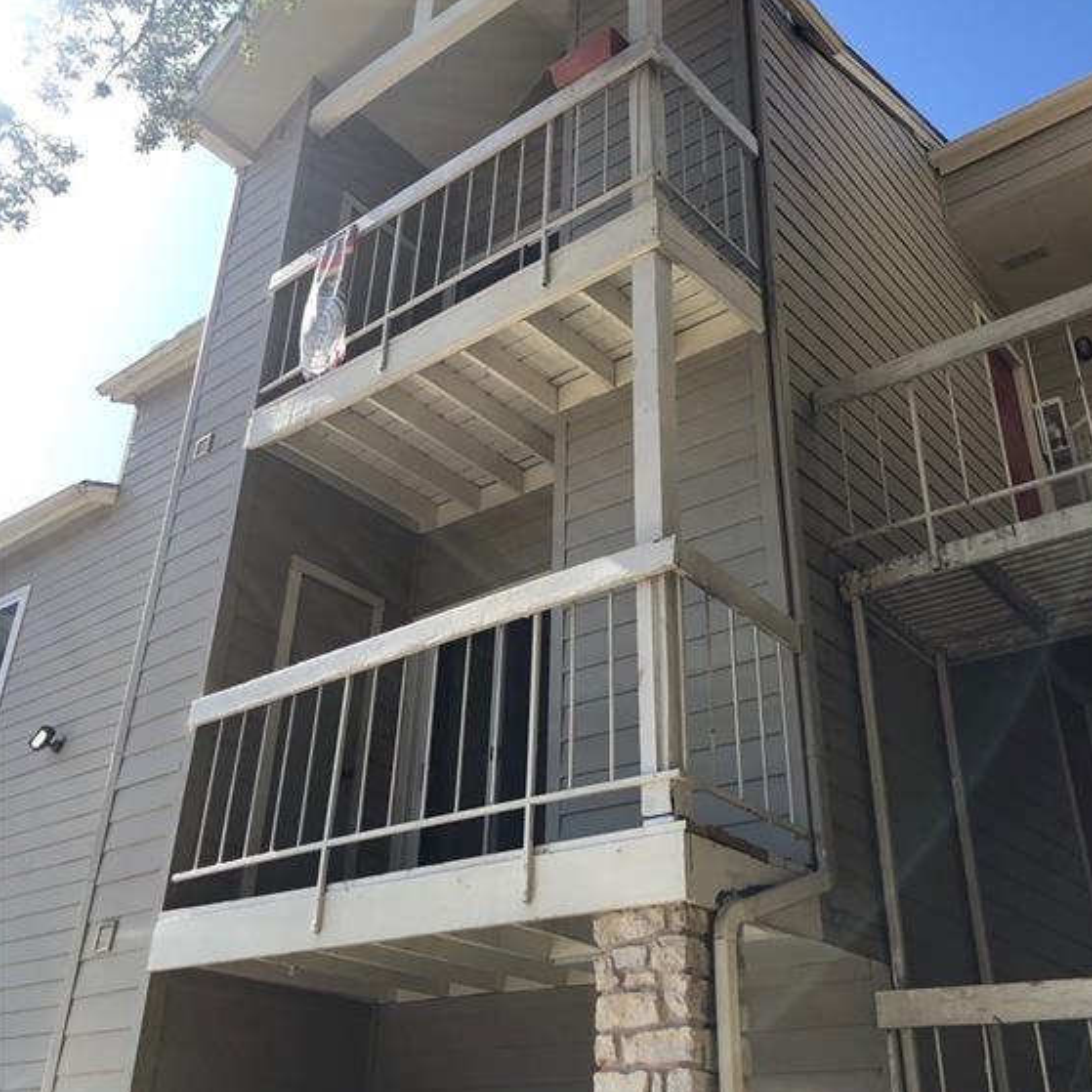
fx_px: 1213
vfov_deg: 48.3
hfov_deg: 48.4
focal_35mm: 34
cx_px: 557
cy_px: 463
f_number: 1.8
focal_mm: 4
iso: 20
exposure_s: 1/639
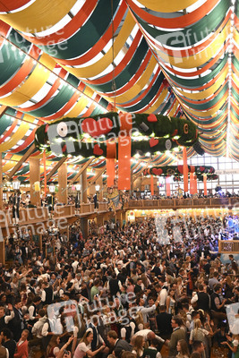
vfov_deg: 53.1
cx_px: 120
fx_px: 358
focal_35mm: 36
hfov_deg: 36.9
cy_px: 179
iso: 3200
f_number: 4
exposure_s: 1/125
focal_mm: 24
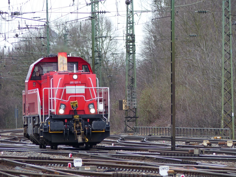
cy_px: 88
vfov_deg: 2.5
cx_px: 118
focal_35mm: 600
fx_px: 4091
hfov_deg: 3.3
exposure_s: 1/125
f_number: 3.2
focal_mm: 108
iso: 125
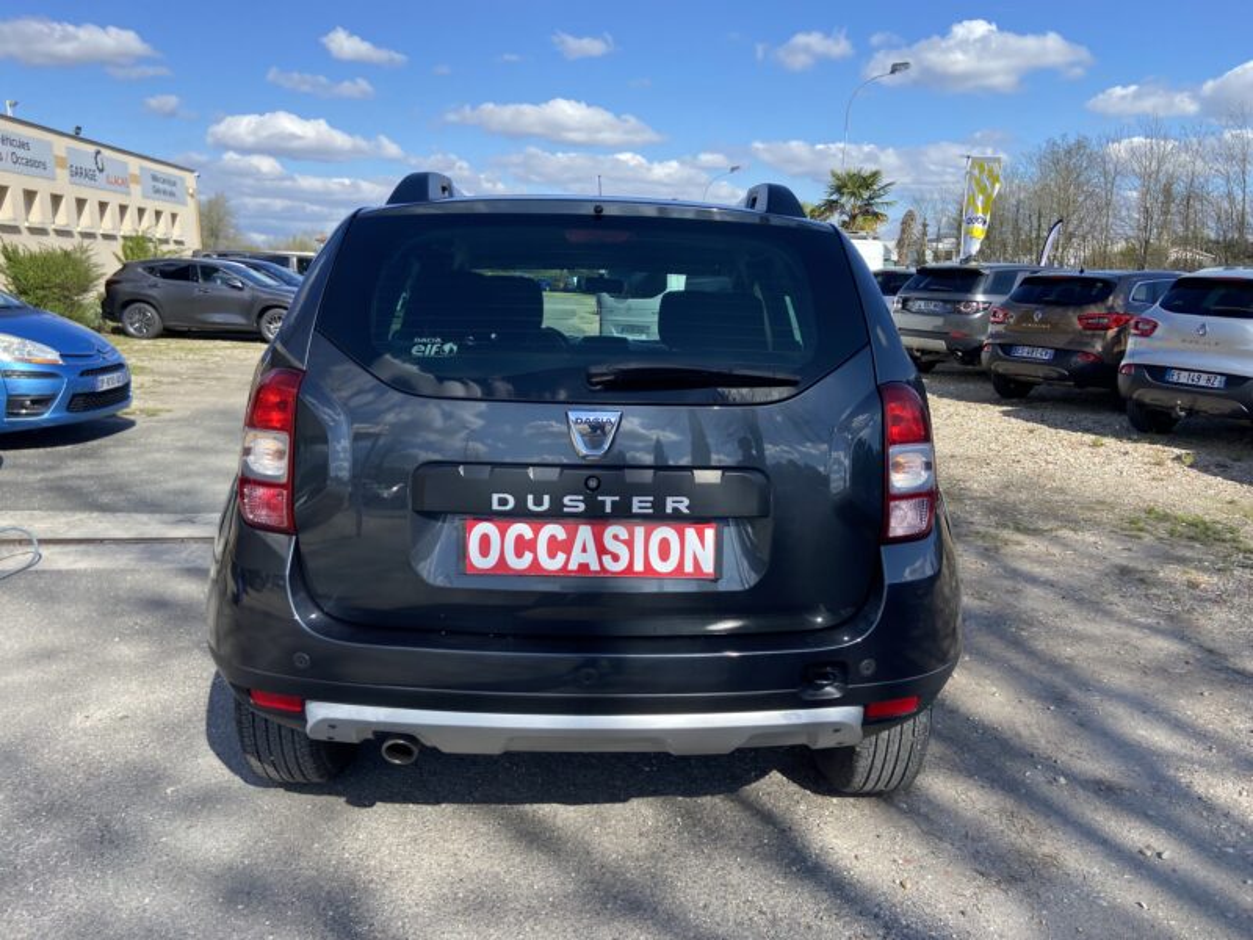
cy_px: 470
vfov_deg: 53.1
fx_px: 941
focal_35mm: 26
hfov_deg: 67.3
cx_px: 626
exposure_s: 1/2105
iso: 32
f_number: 1.8
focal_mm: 4.25
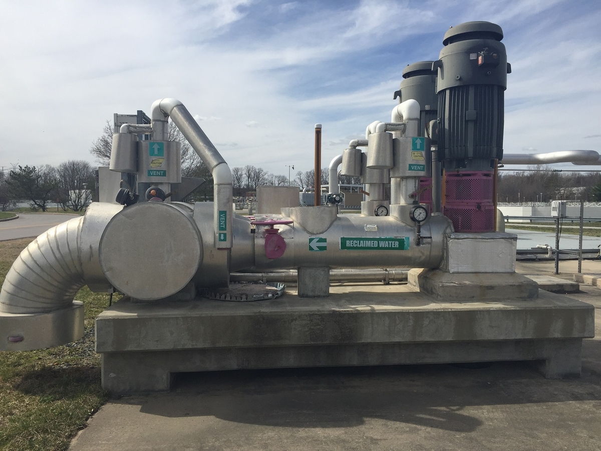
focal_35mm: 29
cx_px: 300
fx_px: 503
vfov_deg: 48.2
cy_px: 226
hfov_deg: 61.7
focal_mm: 4.15
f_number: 2.2
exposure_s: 1/3300
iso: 32
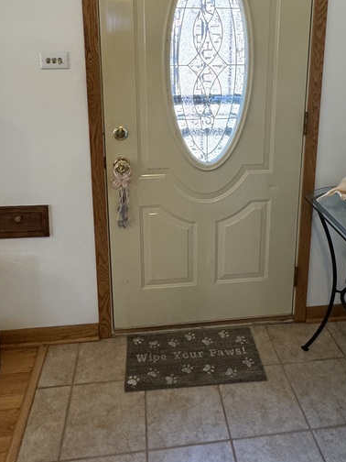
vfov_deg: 57.2
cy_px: 120
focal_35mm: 30
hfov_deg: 46.8
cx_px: 186
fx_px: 400
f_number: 2.2
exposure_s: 1/60
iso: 200
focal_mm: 2.22
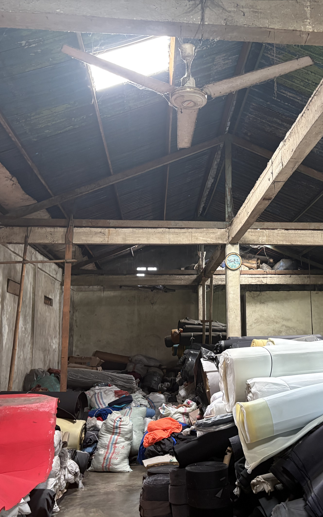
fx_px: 521
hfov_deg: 33.7
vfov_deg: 52.8
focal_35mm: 37
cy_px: 258
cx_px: 246
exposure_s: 1/60
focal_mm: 5.96
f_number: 1.6
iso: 250
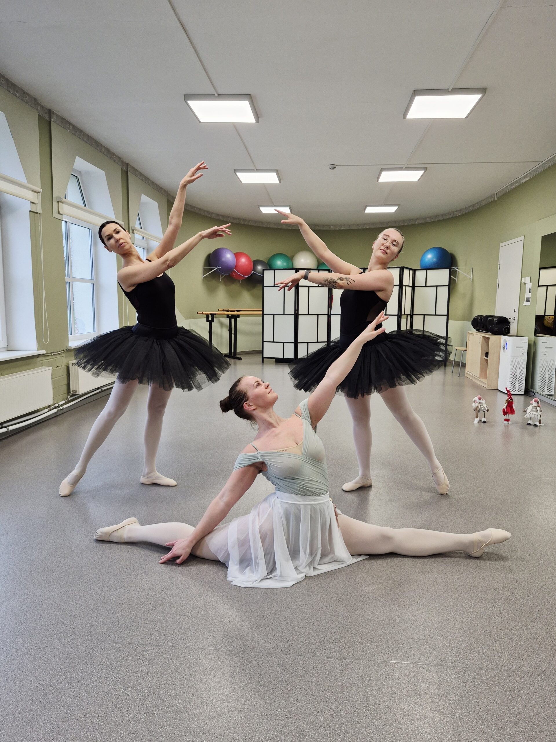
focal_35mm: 23
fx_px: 493
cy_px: 371
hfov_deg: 58.9
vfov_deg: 73.9
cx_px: 278
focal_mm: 5.4
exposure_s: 1/100
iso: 64
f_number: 1.8
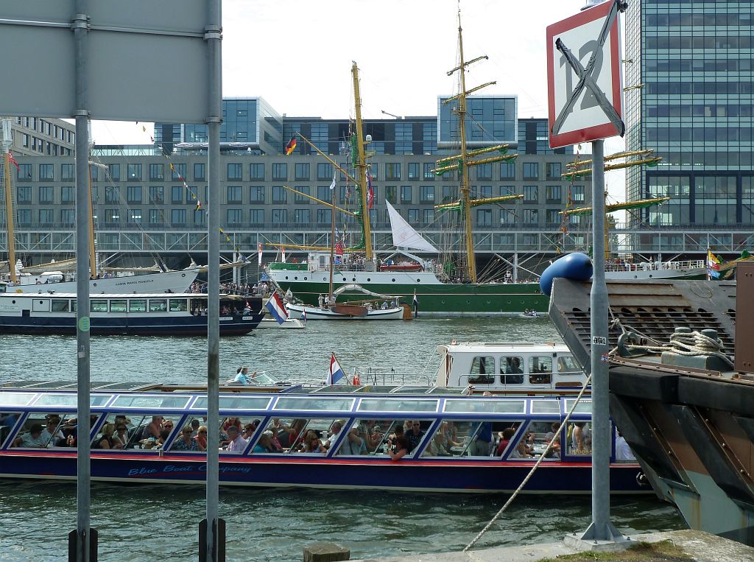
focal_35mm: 48
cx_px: 377
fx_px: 1043
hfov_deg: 39.7
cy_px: 281
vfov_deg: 30.1
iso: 80
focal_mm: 7.9
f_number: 4
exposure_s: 1/320
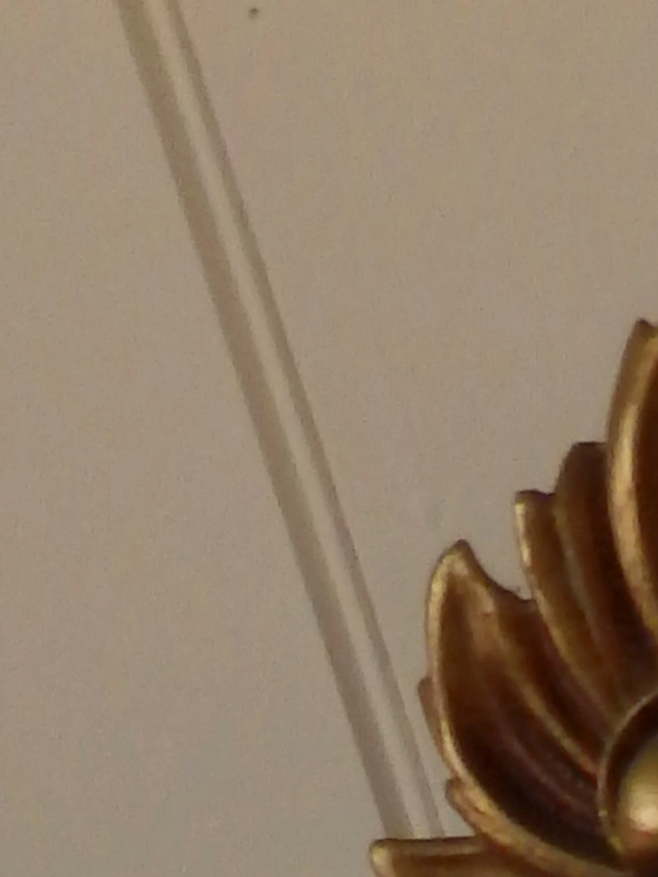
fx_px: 7806
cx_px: 803
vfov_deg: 5.8
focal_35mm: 308
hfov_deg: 4.8
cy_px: 2909
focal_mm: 8.2
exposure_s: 1/40
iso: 160
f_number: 4.2
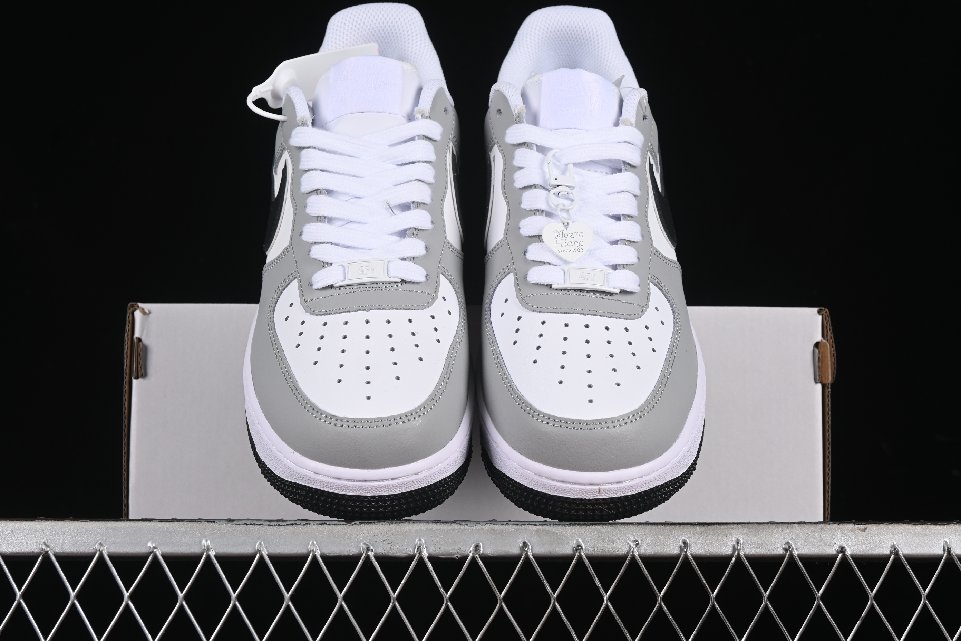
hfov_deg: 27.0
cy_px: 320
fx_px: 2002
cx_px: 480
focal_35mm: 75
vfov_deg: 18.2
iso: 160
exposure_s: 1/80
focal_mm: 50
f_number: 8
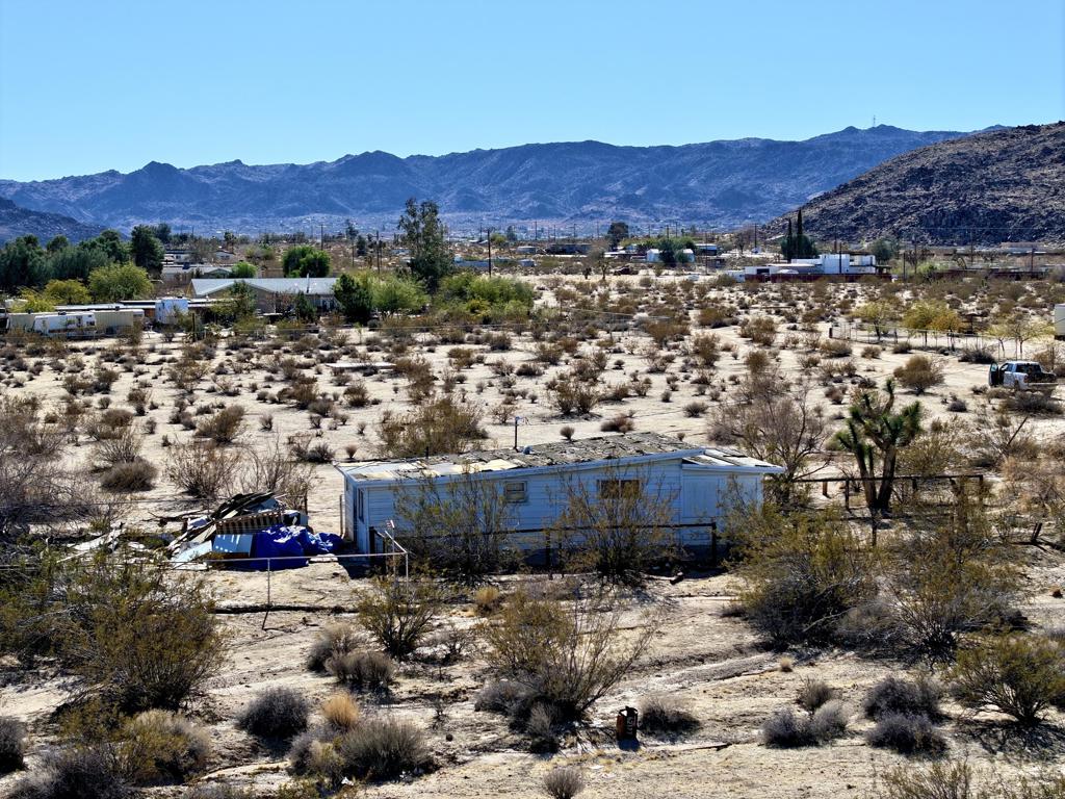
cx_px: 532
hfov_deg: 27.8
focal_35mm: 70
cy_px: 400
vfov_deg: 21.0
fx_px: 2154
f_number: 2.8
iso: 140
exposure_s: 1/2000
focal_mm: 19.35
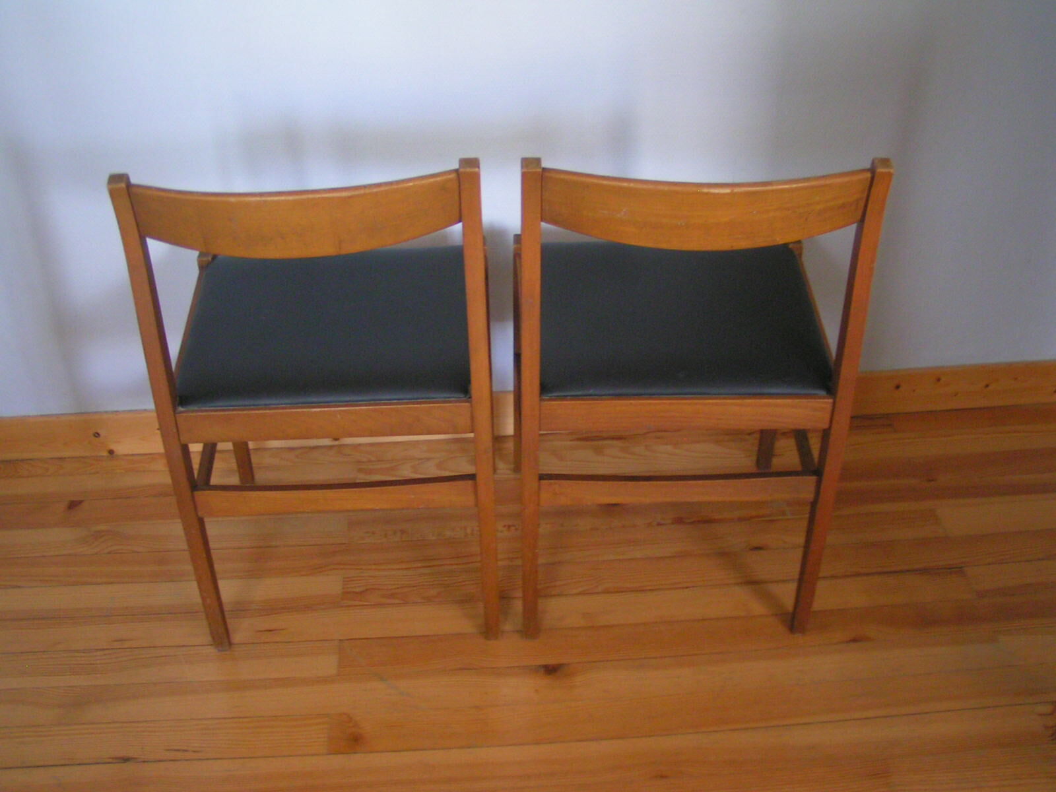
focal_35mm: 38
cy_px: 396
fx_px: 1159
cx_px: 528
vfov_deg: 37.7
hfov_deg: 49.0
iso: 200
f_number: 2.8
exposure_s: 1/20
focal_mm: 5.8
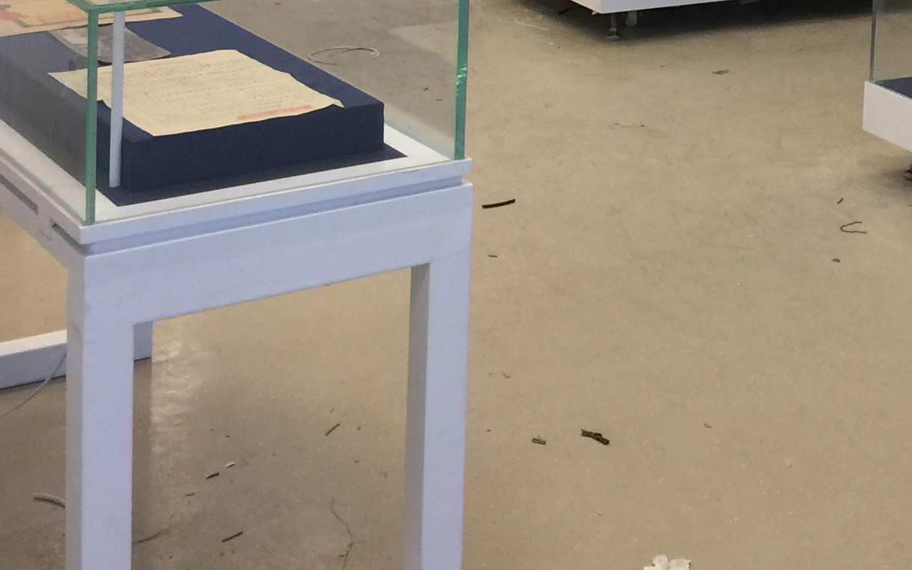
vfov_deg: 14.9
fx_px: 2038
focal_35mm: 82
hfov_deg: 24.3
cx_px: 872
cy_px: -269
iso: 50
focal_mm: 4.15
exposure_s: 1/33
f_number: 2.2
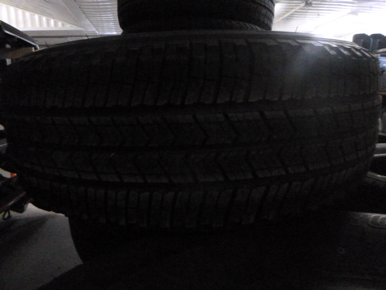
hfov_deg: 69.4
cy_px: 145
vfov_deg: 54.9
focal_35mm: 25
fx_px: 279
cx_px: 193
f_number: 3.9
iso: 1600
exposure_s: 1/15
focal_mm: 4.5
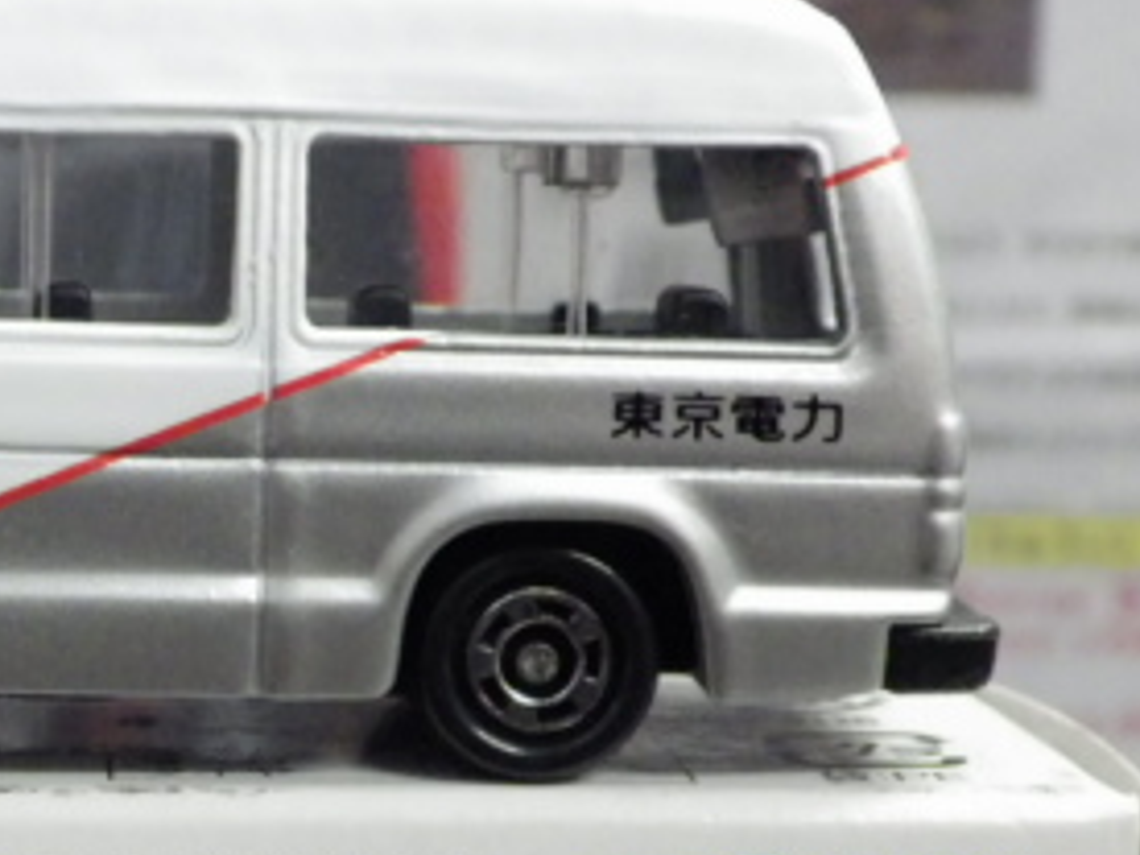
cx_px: 41
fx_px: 3820
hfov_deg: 16.7
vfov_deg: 12.7
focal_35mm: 116
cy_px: 781
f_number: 3.8
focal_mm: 9
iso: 800
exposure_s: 1/30
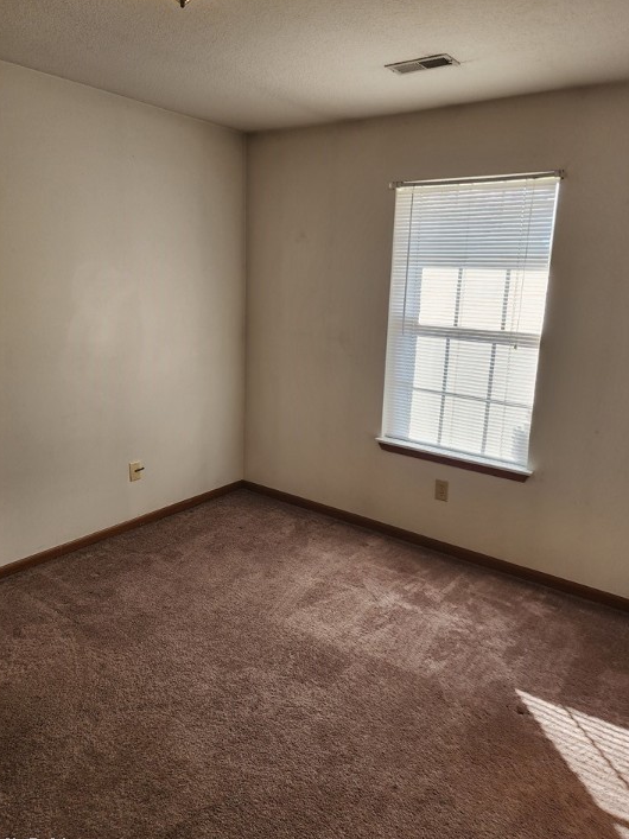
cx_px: 326
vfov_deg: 69.4
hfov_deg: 54.9
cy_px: 412
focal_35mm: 25
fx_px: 606
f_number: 1.8
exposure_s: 1/120
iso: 50
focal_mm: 6.4
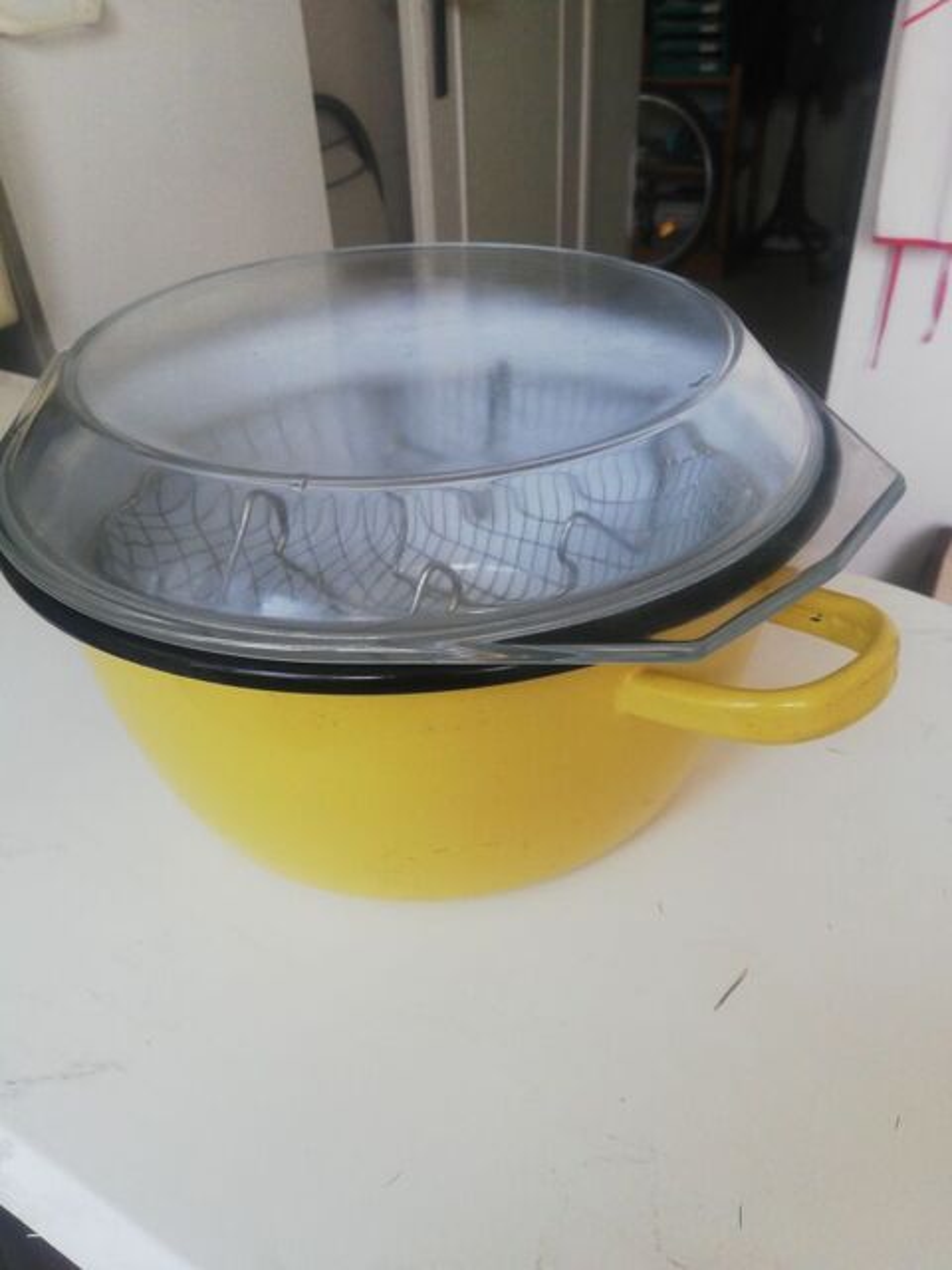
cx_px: 476
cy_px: 635
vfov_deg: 67.3
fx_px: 953
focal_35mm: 26
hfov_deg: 53.1
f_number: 2.2
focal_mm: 3.81
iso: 193
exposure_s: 1/50
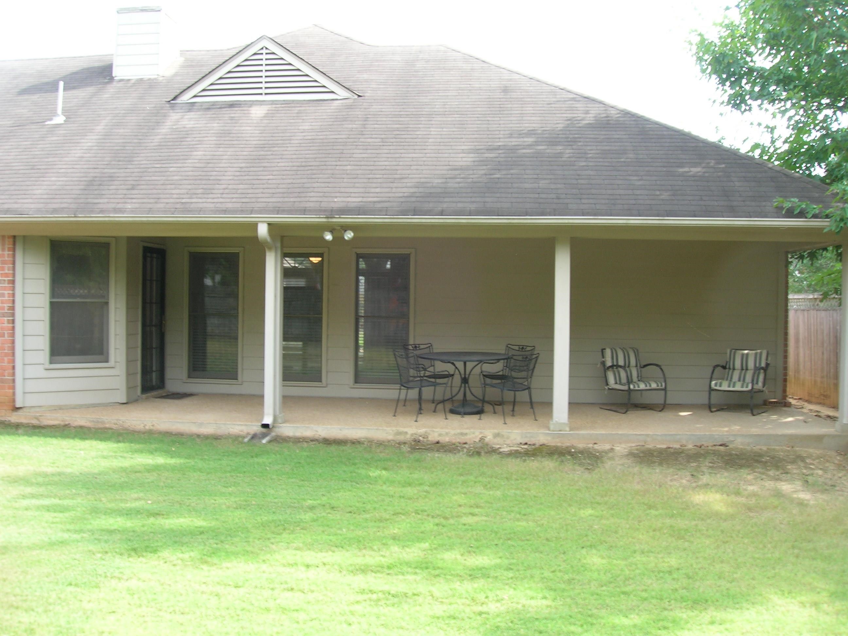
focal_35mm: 34
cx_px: 424
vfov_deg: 41.8
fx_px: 833
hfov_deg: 54.0
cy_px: 318
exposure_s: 1/33.1
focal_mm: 5.7
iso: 50
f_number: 4.9
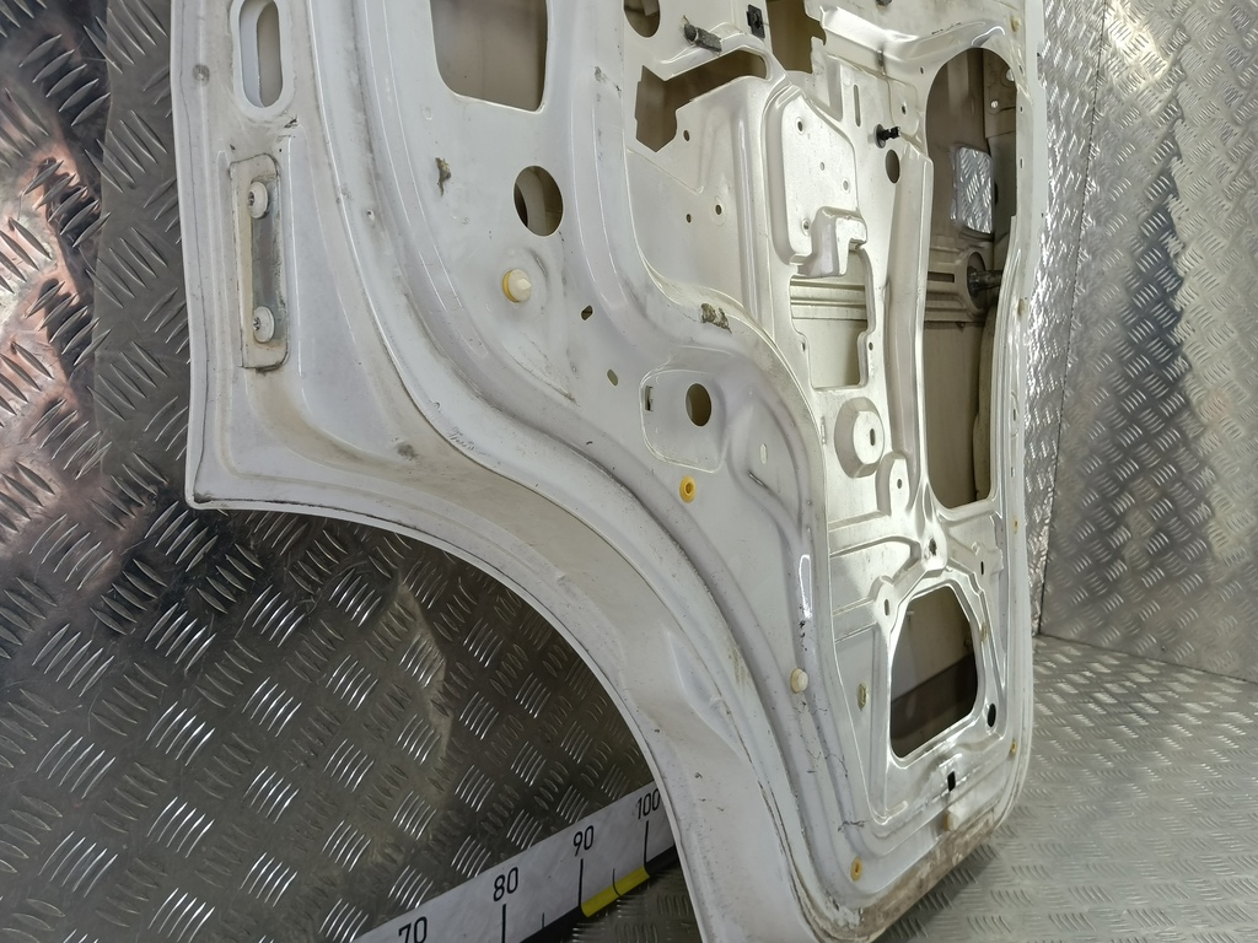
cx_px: 629
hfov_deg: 65.3
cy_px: 472
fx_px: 981
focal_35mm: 27
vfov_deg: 51.4
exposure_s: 1/50
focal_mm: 4.11
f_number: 1.6
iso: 96
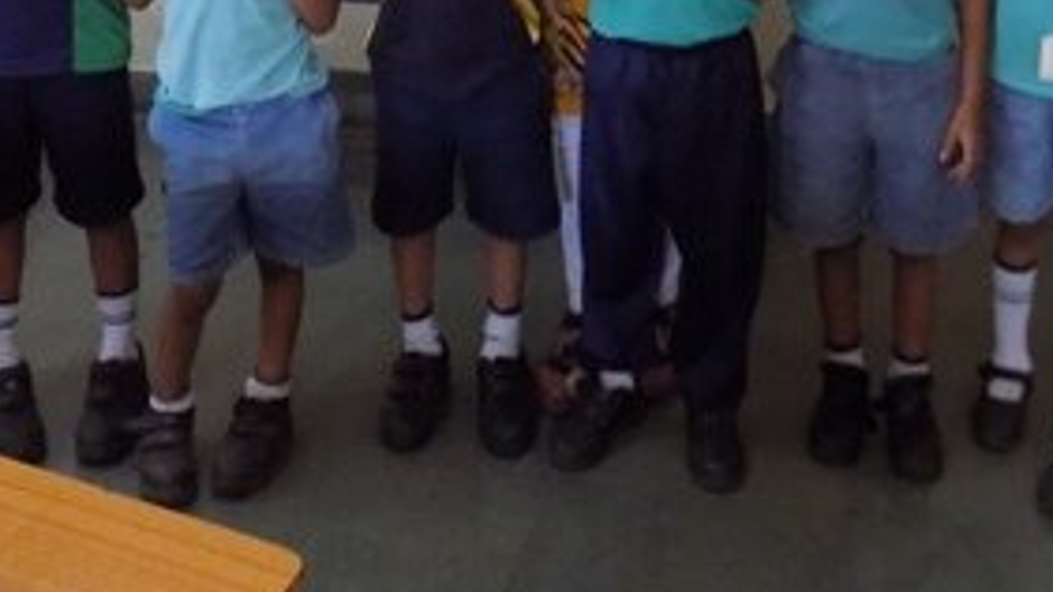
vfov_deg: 19.0
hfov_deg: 36.6
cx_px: 558
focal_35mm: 57
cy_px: -251
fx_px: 1591
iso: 400
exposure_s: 1/30
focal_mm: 4
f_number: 3.1
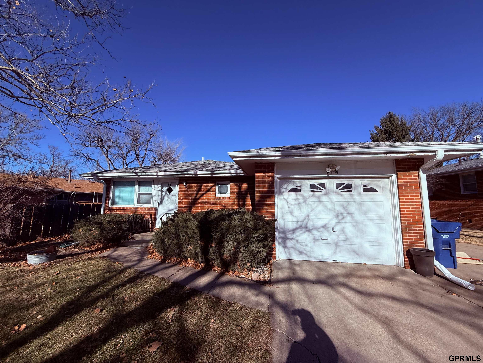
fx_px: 195
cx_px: 242
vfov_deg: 85.7
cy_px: 182
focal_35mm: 14
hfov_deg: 102.1
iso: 50
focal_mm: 2.22
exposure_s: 1/2237
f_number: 2.2
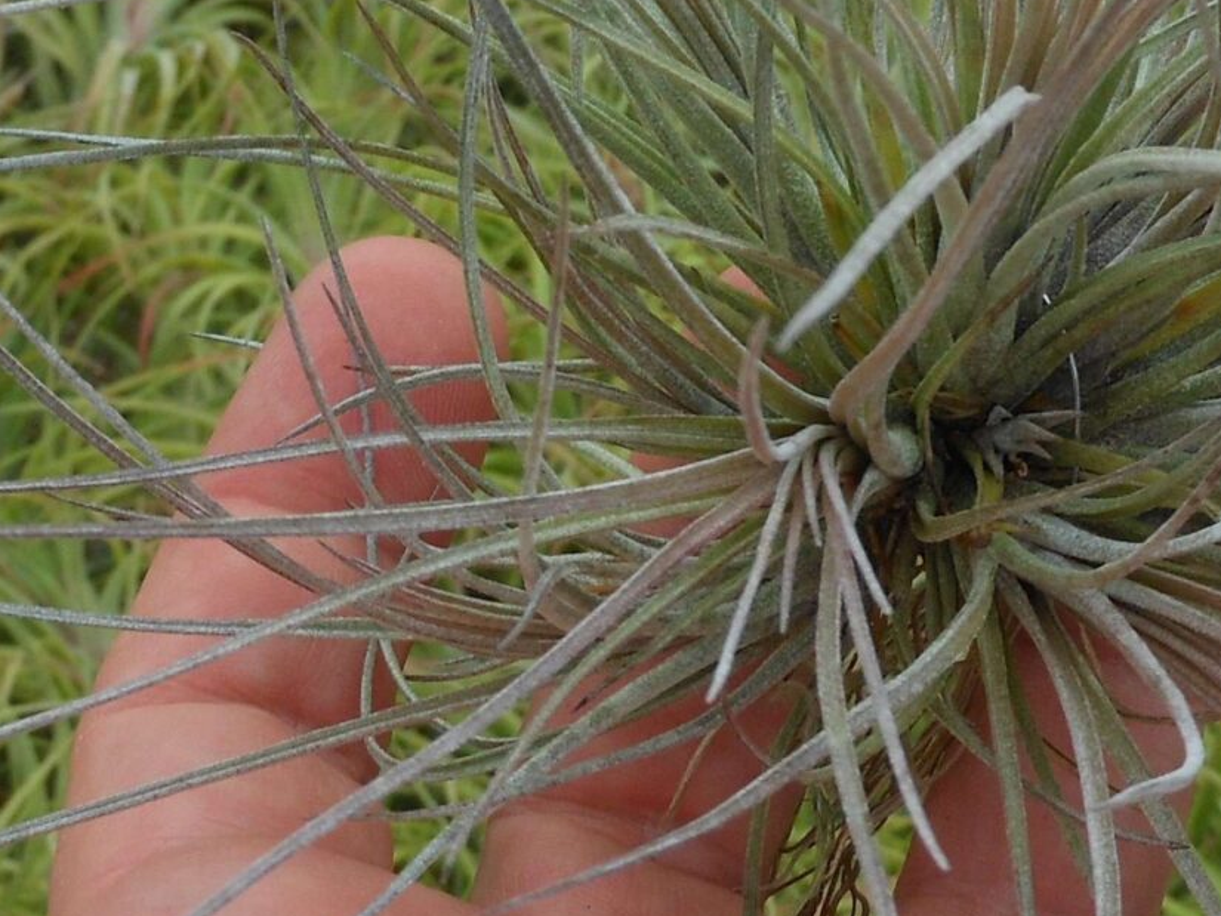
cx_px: 935
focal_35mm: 121
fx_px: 4269
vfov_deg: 12.2
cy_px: 154
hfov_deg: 16.2
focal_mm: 6.9
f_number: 4.3
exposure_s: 1/125
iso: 80
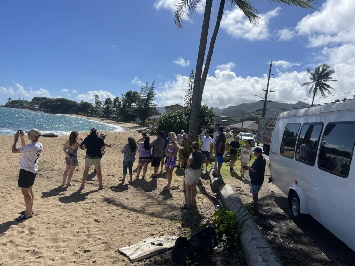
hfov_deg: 67.3
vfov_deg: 53.1
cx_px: 178
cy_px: 133
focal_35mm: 26
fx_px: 267
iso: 32
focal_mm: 5.1
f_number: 1.6
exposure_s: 1/6993
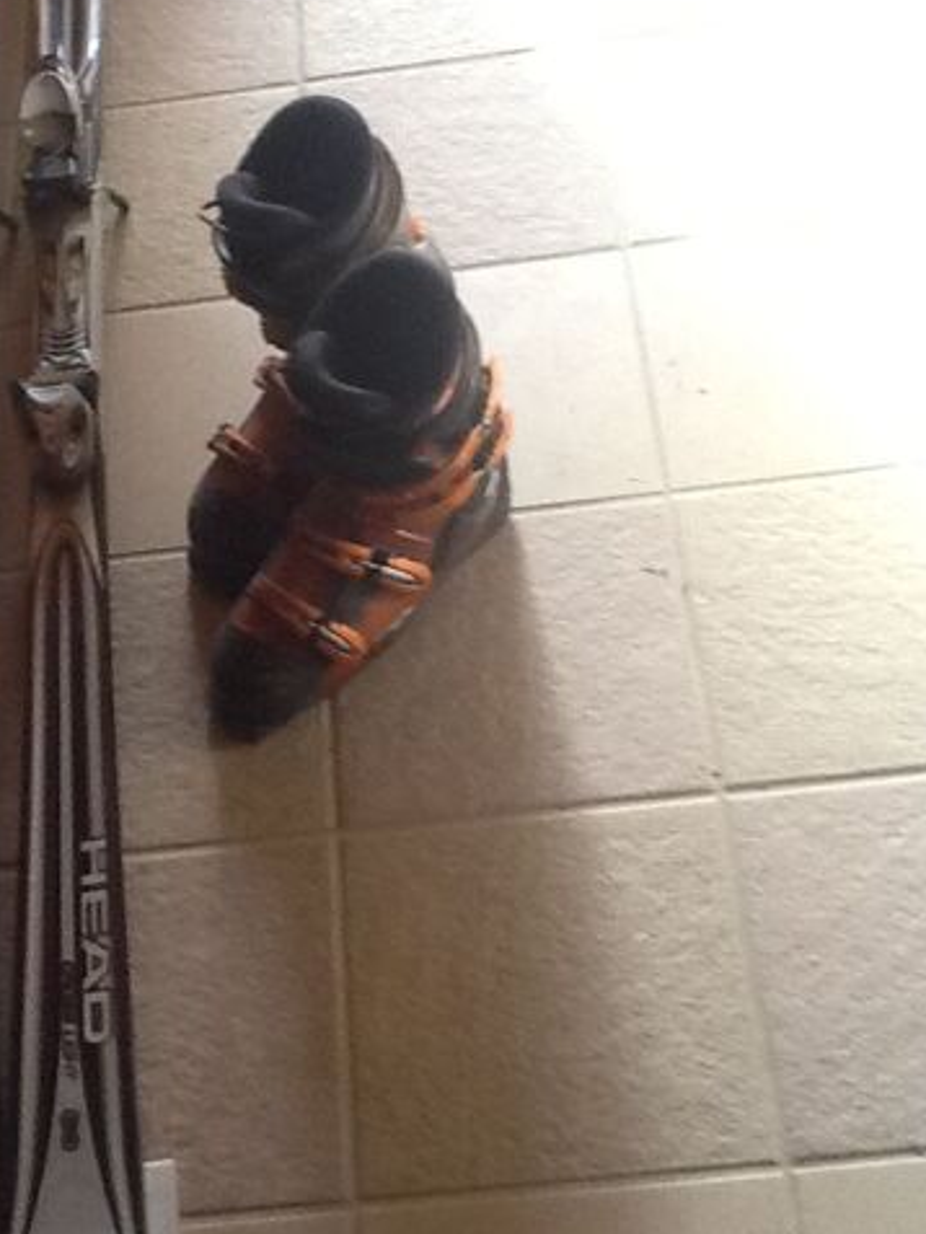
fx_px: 2103
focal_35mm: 59
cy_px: 662
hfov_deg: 24.7
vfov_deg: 32.7
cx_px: 308
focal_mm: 2.03
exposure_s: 1/30
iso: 100
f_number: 2.4
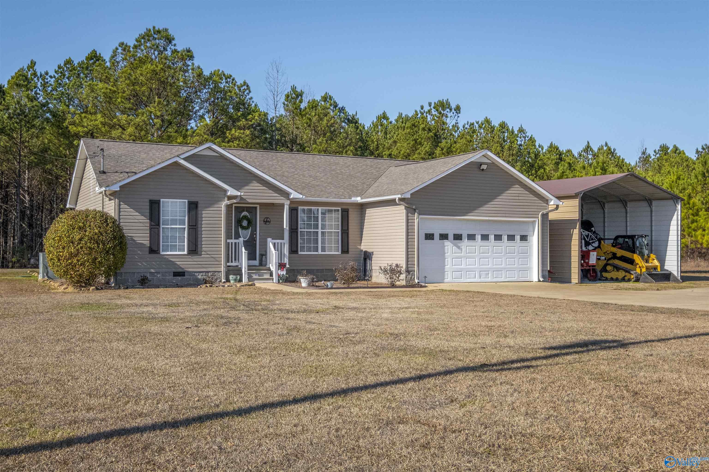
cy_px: 236
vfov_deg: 36.9
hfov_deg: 53.1
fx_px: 709
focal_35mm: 36
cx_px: 354
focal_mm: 24
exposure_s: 1/1600
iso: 1250
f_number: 8
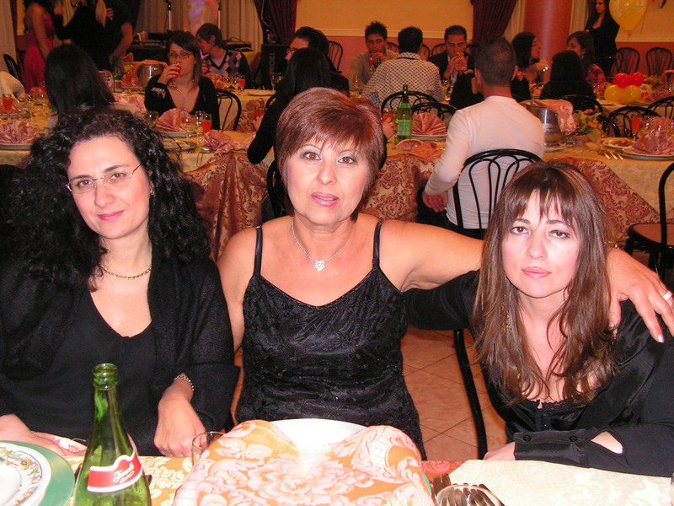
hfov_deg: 42.9
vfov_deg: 32.9
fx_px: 857
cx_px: 337
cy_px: 253
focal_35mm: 44
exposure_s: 1/40
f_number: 3.2
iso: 200
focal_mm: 7.4
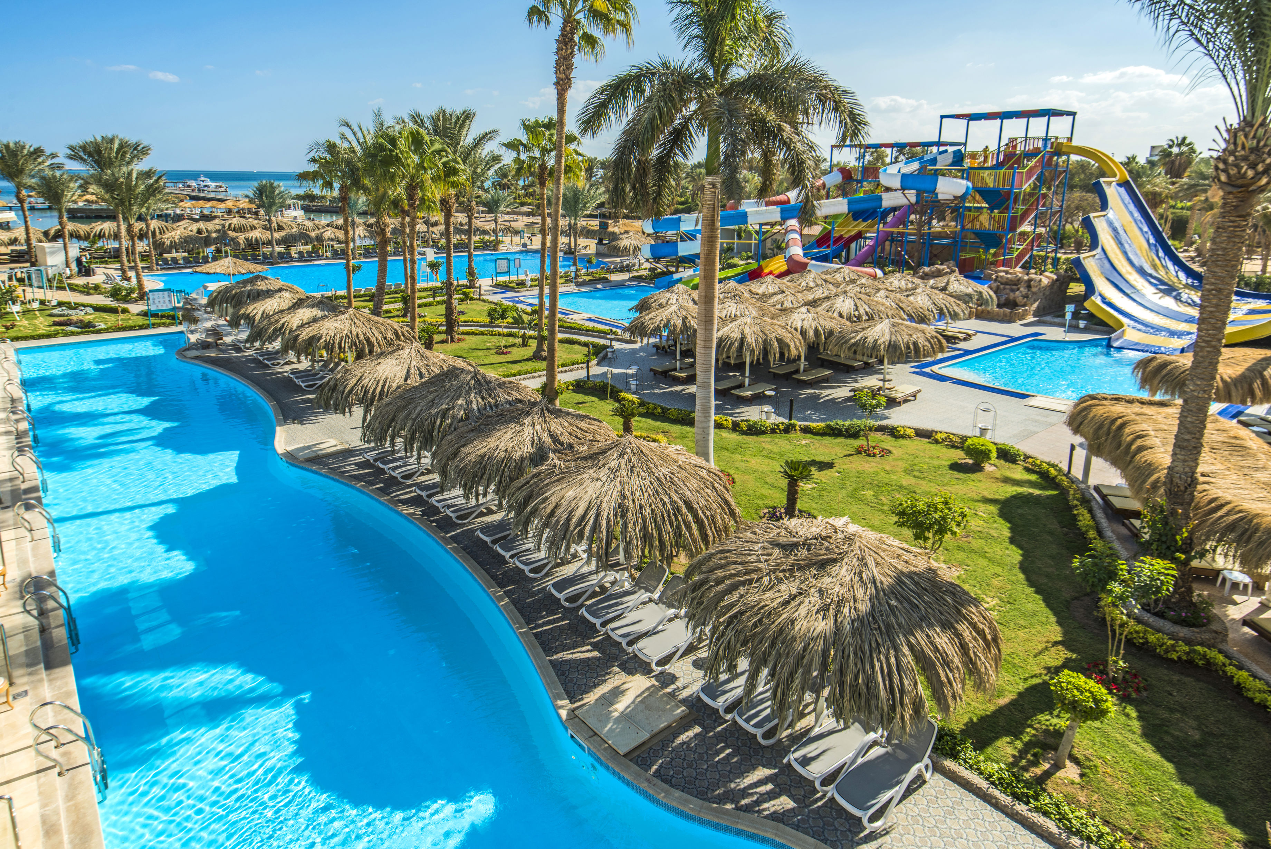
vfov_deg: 62.0
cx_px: 636
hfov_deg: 84.0
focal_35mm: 20
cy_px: 424
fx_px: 706
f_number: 14
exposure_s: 1/160
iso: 100
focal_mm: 20
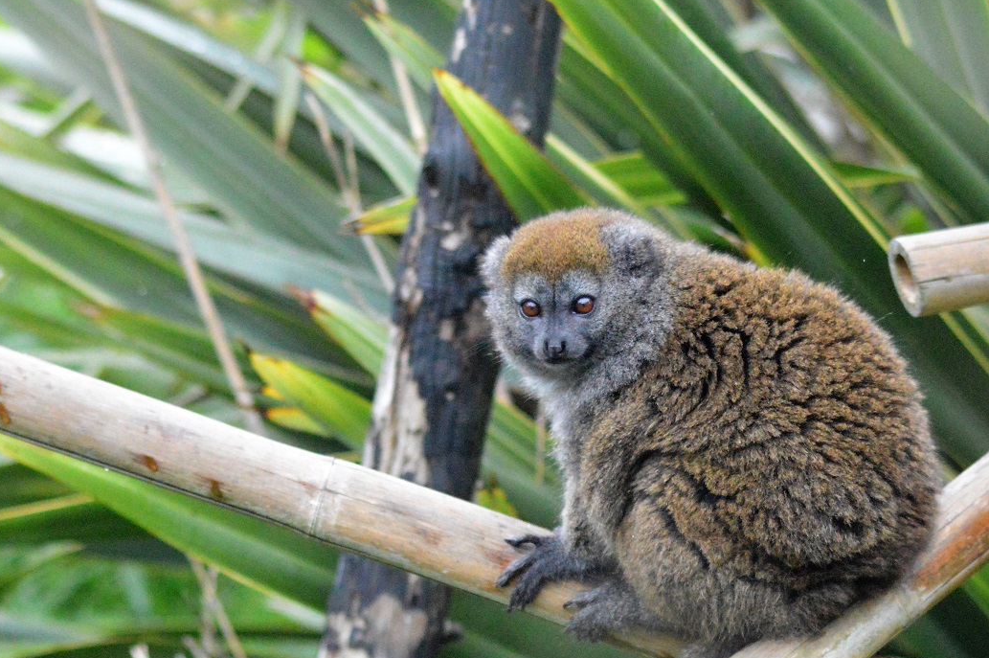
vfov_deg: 8.3
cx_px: 664
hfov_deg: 12.4
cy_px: 339
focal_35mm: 165
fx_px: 4529
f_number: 4.5
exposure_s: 1/4000
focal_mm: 70
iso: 6400
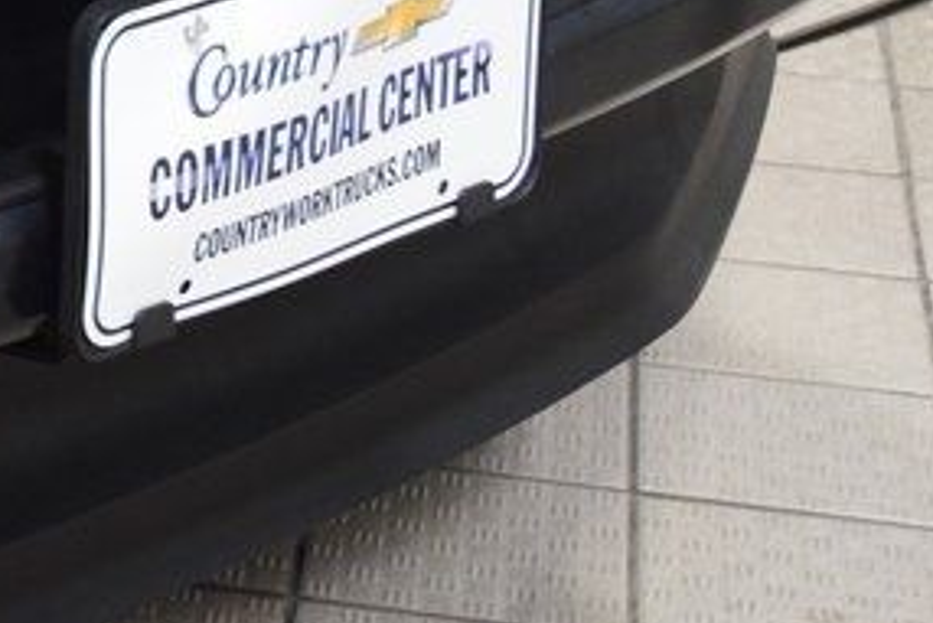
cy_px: -351
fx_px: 4039
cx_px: -564
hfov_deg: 12.4
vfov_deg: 8.6
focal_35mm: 156
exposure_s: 1/60
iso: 1600
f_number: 4
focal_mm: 29
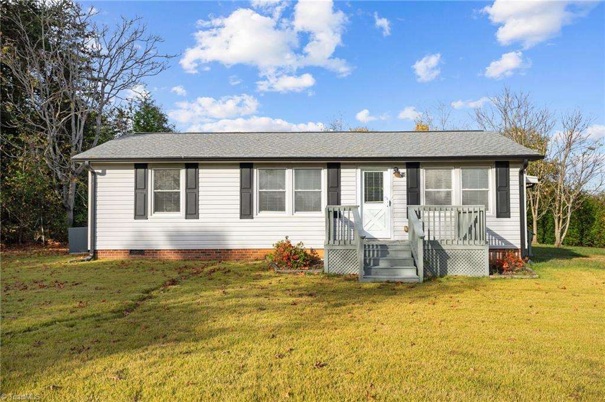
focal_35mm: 31
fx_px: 521
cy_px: 201
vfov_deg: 42.3
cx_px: 302
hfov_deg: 60.3
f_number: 7.1
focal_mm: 31
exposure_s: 1/400
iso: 200
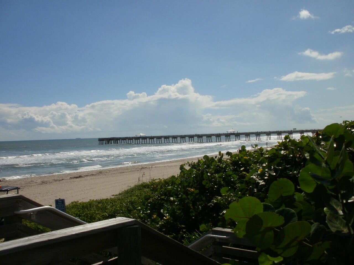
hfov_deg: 51.4
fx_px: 368
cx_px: 177
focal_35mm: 36
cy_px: 132
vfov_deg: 39.7
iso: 100
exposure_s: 1/1600
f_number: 5.6
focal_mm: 6.3
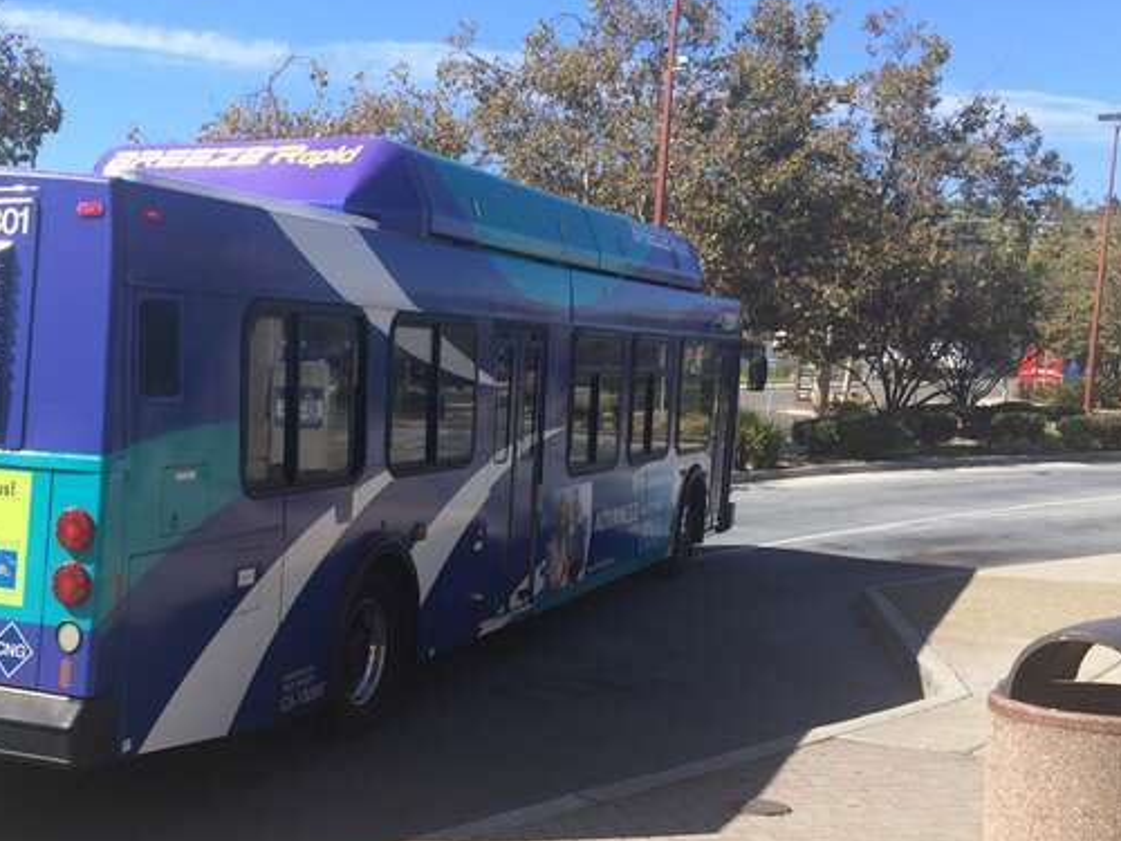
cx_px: 274
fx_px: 1554
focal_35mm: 48
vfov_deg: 30.1
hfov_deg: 38.6
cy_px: 529
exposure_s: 1/1282
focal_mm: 4.12
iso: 32
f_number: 2.2
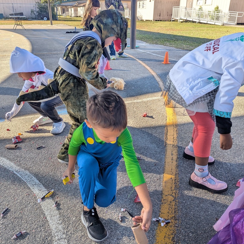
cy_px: 122
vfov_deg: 55.6
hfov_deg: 55.6
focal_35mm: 29
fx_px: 231
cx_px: 125
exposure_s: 1/686
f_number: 1.85
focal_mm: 6.81
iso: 41
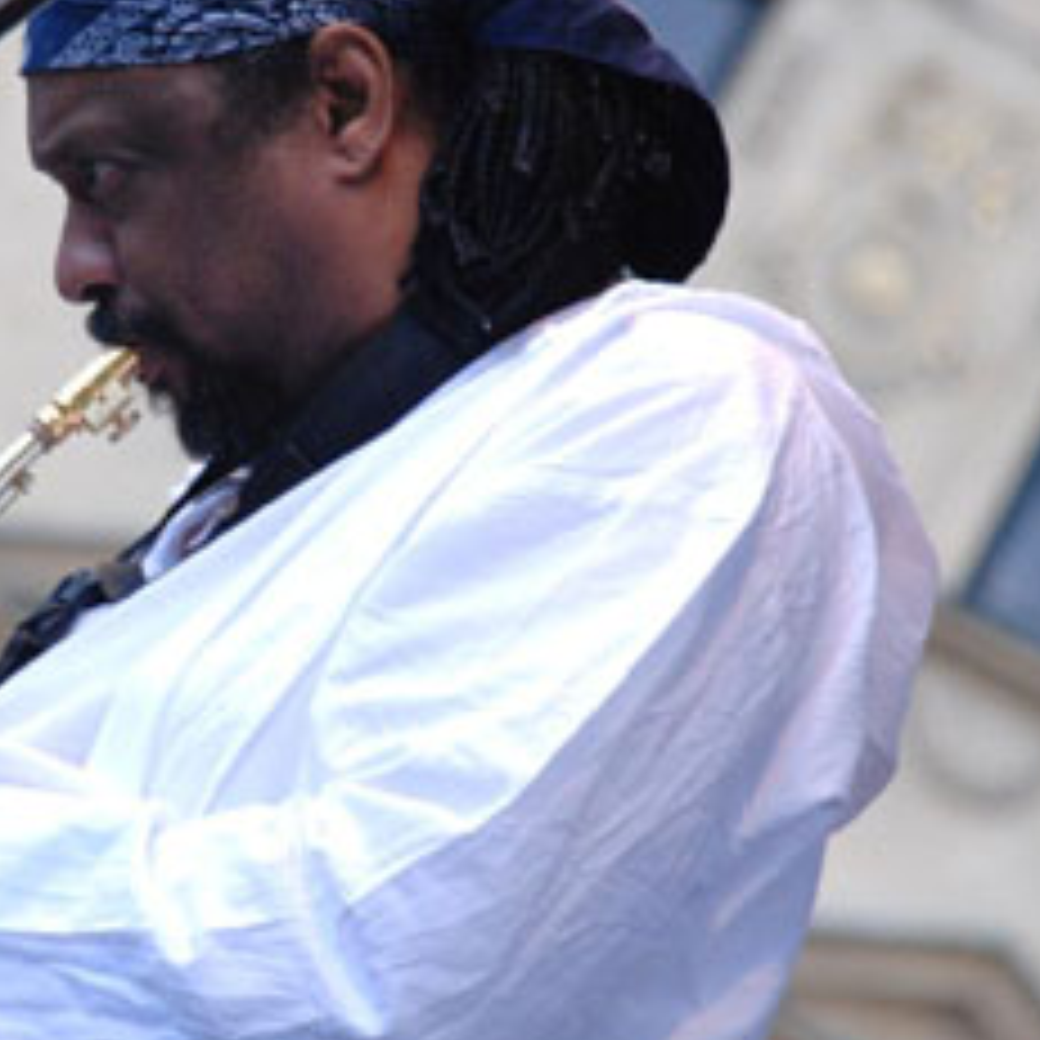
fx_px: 12676
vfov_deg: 4.7
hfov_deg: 4.7
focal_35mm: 373
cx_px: 212
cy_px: 385
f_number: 5.6
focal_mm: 135
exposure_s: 1/100
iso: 1250
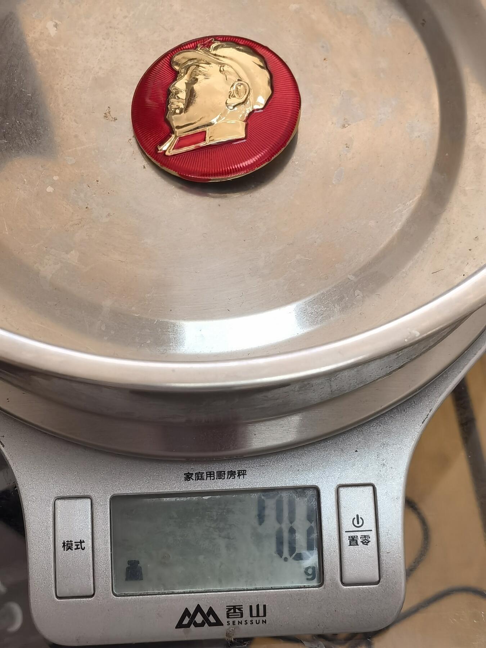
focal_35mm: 69
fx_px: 1292
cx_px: 243
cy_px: 324
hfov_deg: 21.3
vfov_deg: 28.2
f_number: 1.8
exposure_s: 1/100
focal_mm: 5.54
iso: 80
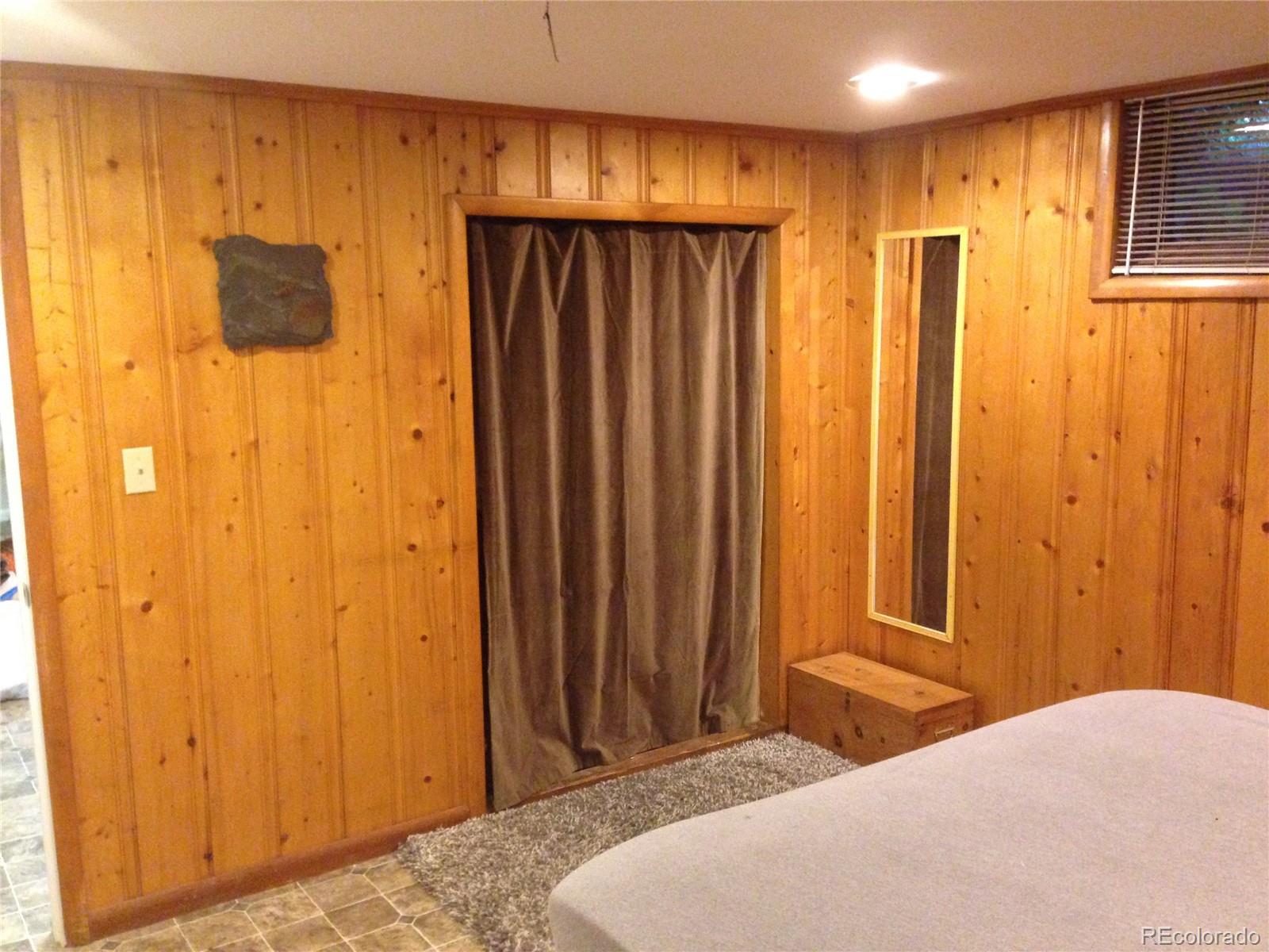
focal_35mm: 33
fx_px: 1210
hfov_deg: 55.4
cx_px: 634
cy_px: 476
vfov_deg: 42.9
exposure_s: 1/15
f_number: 2.4
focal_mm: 4.12
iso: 500
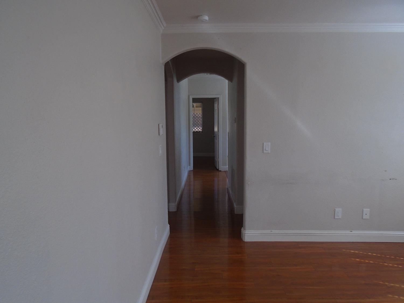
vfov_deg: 53.1
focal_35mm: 26
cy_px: 152
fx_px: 303
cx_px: 202
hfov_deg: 67.3
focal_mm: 4.6
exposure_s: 1/60
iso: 100
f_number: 3.2
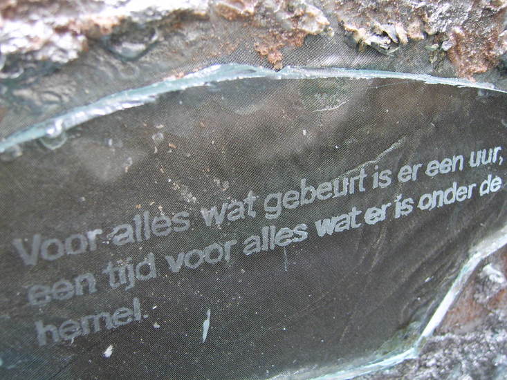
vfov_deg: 37.7
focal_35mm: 38
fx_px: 557
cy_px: 190
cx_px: 254
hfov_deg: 49.0
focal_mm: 7.8
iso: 100
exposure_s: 1/6
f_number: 2.8
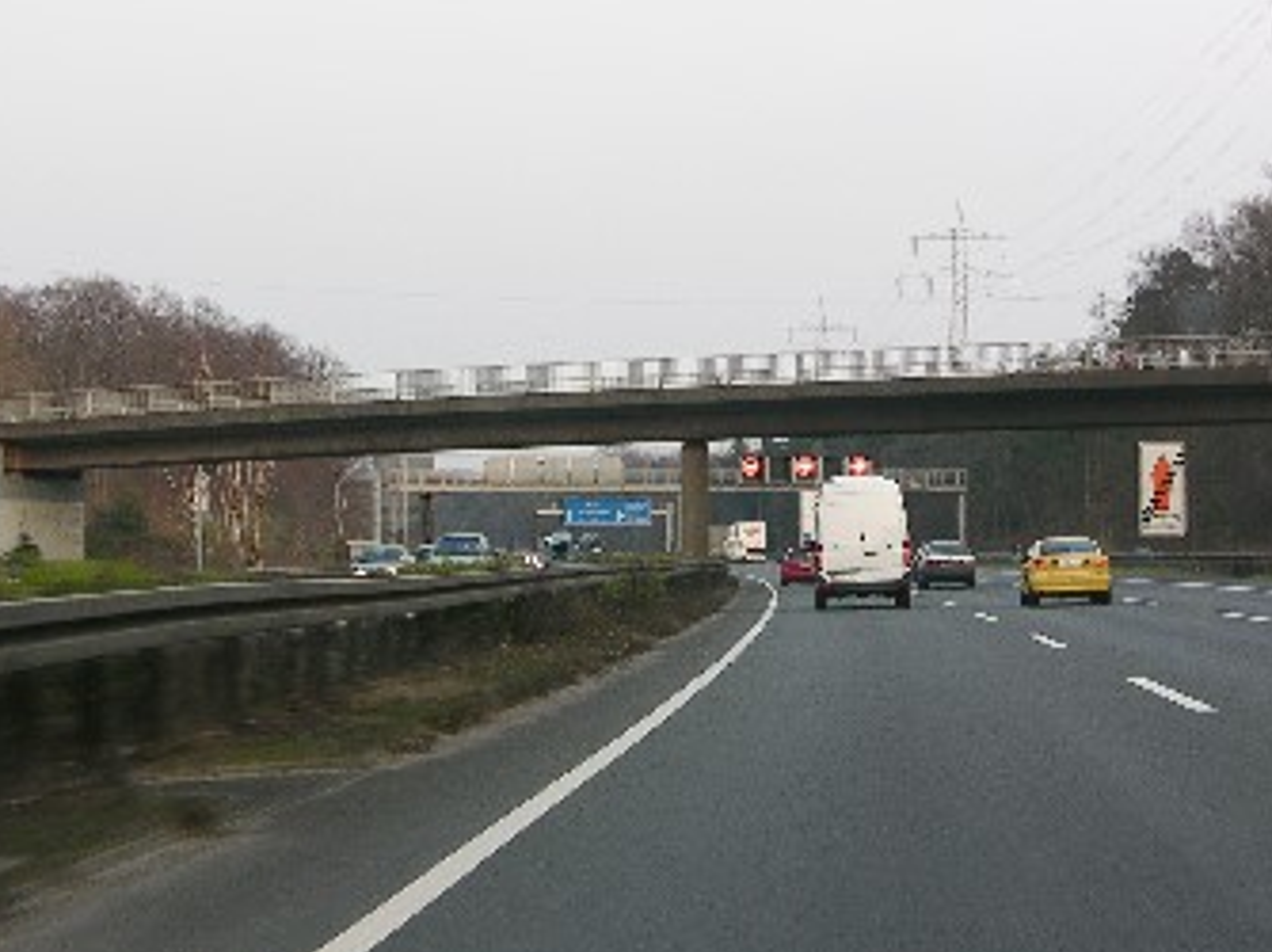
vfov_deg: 14.5
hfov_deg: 19.3
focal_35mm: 102
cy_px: 324
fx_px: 3745
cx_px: 764
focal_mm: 14.7
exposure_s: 1/66.8
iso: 50
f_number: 3.9
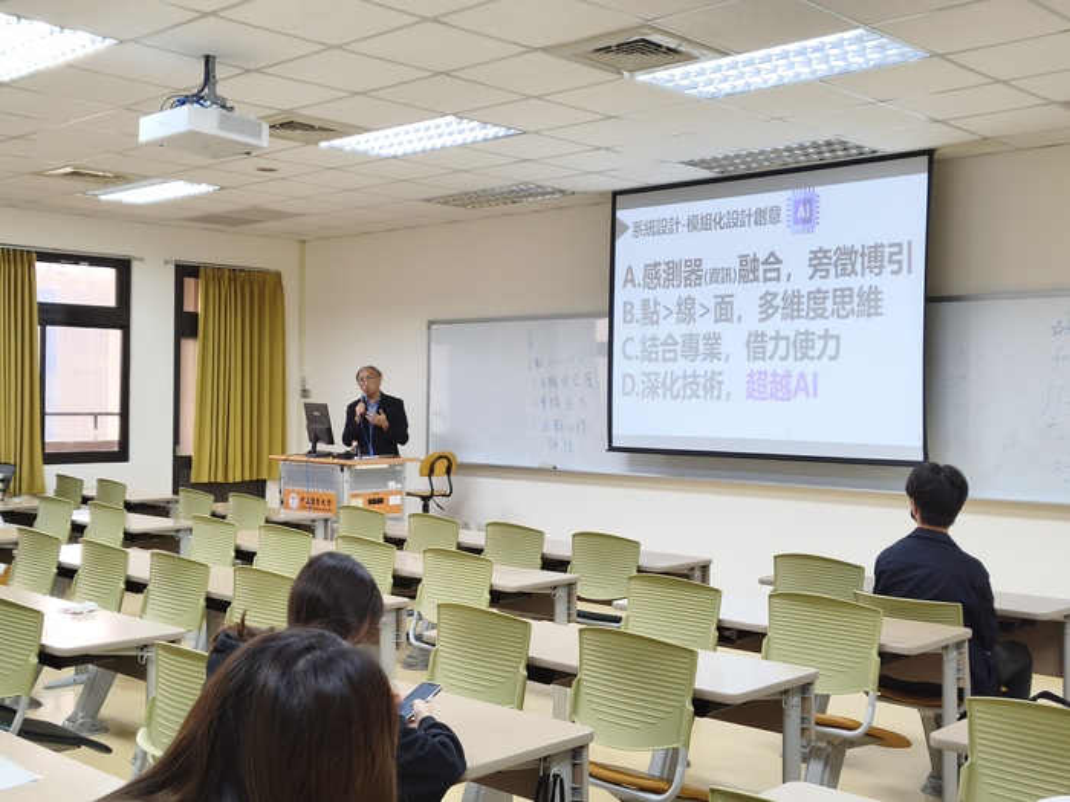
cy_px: 401
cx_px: 535
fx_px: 1267
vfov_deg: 35.1
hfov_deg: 45.8
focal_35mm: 41
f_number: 1.7
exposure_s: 1/120
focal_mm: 5.35
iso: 160
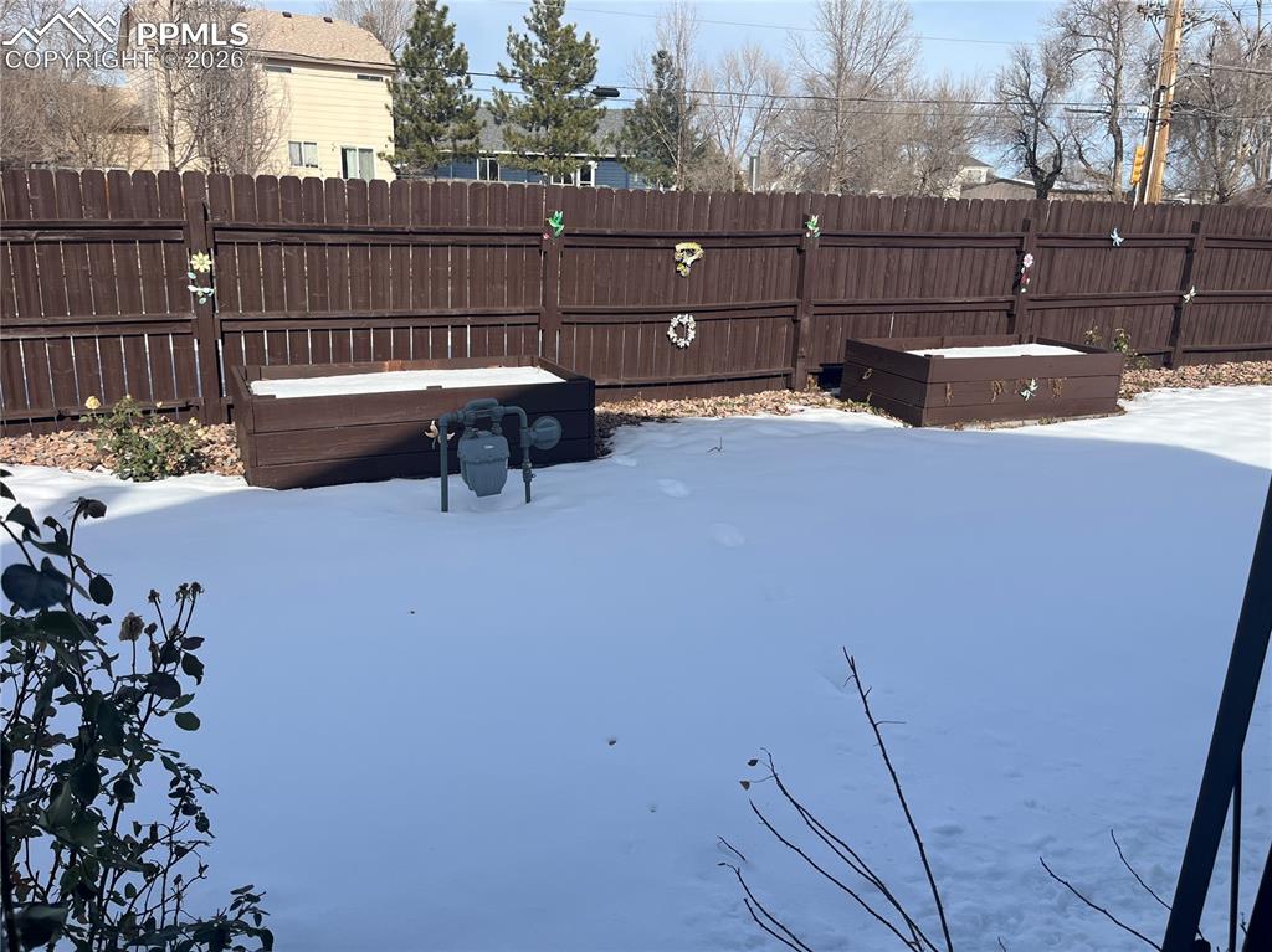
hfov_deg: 67.3
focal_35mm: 26
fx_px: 955
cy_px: 476
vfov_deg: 53.0
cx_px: 636
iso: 50
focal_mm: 5.1
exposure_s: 1/3311
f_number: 1.6
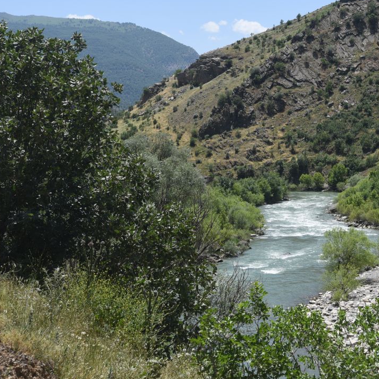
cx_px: 302
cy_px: 181
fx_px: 954
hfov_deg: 22.2
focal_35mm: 77
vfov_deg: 22.5
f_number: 8
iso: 100
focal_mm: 50
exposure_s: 1/250
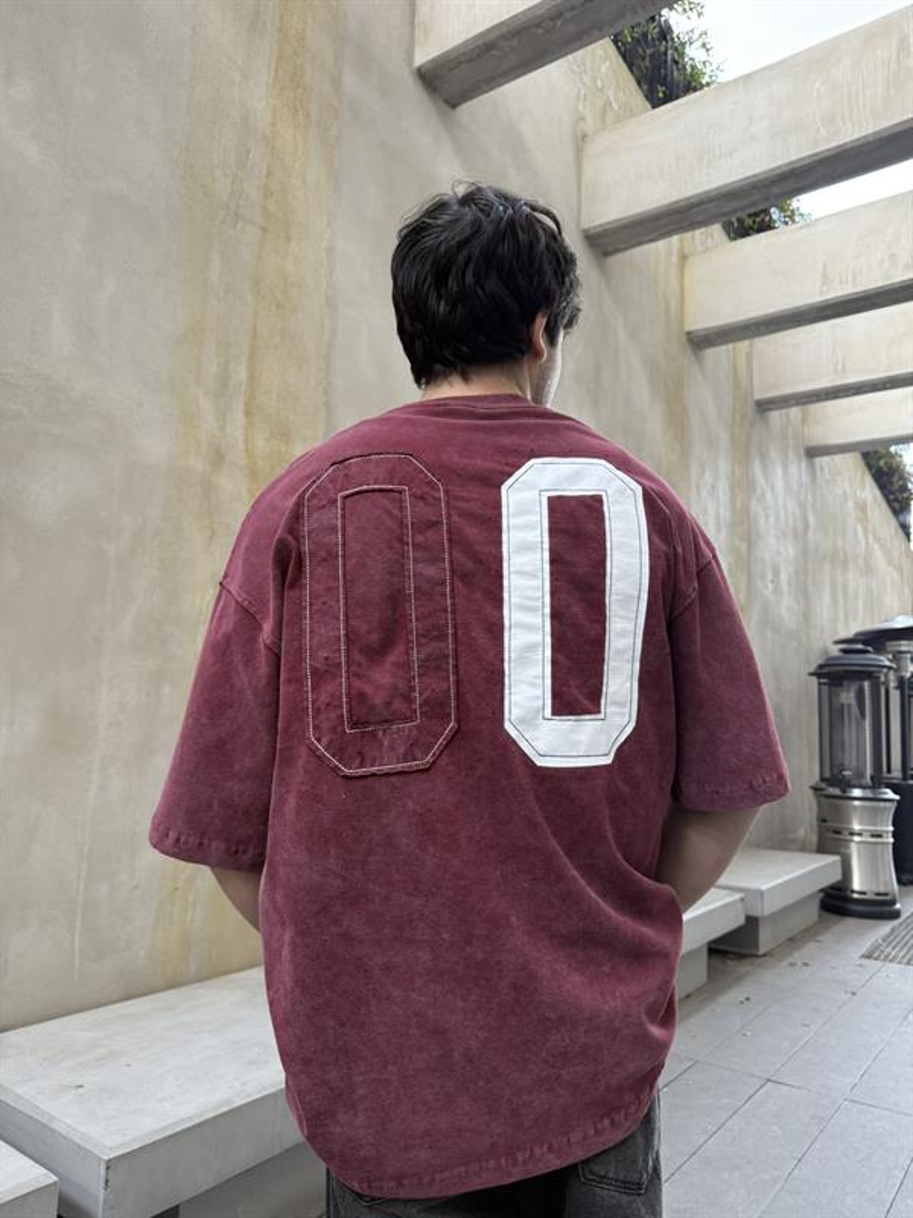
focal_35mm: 24
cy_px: 609
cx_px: 456
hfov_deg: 56.8
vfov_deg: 71.6
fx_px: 844
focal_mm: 6.76
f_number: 1.78
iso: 200
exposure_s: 1/88
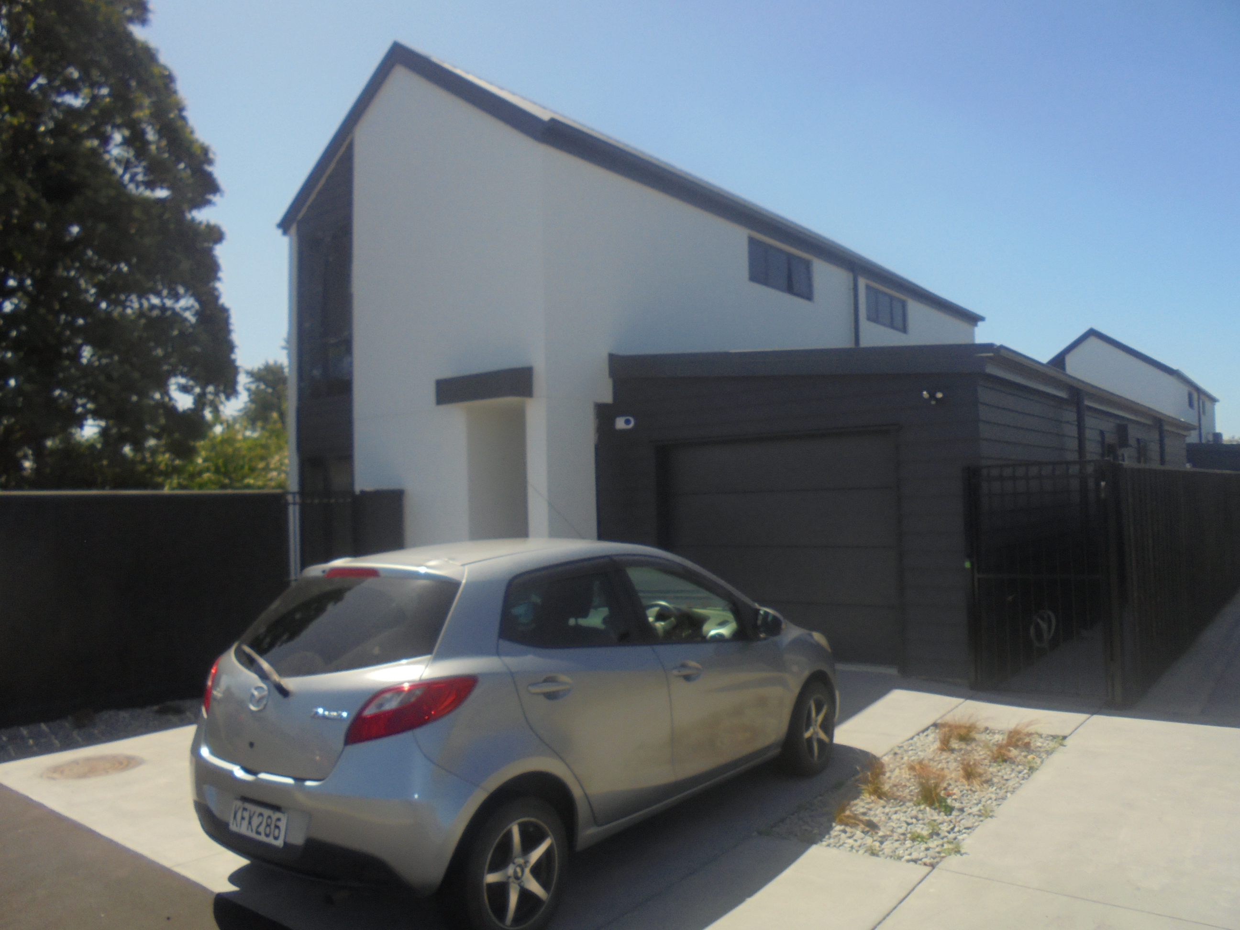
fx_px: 931
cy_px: 465
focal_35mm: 26
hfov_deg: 67.3
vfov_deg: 53.1
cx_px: 620
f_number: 3.5
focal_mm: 4.6
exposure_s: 1/800
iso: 100
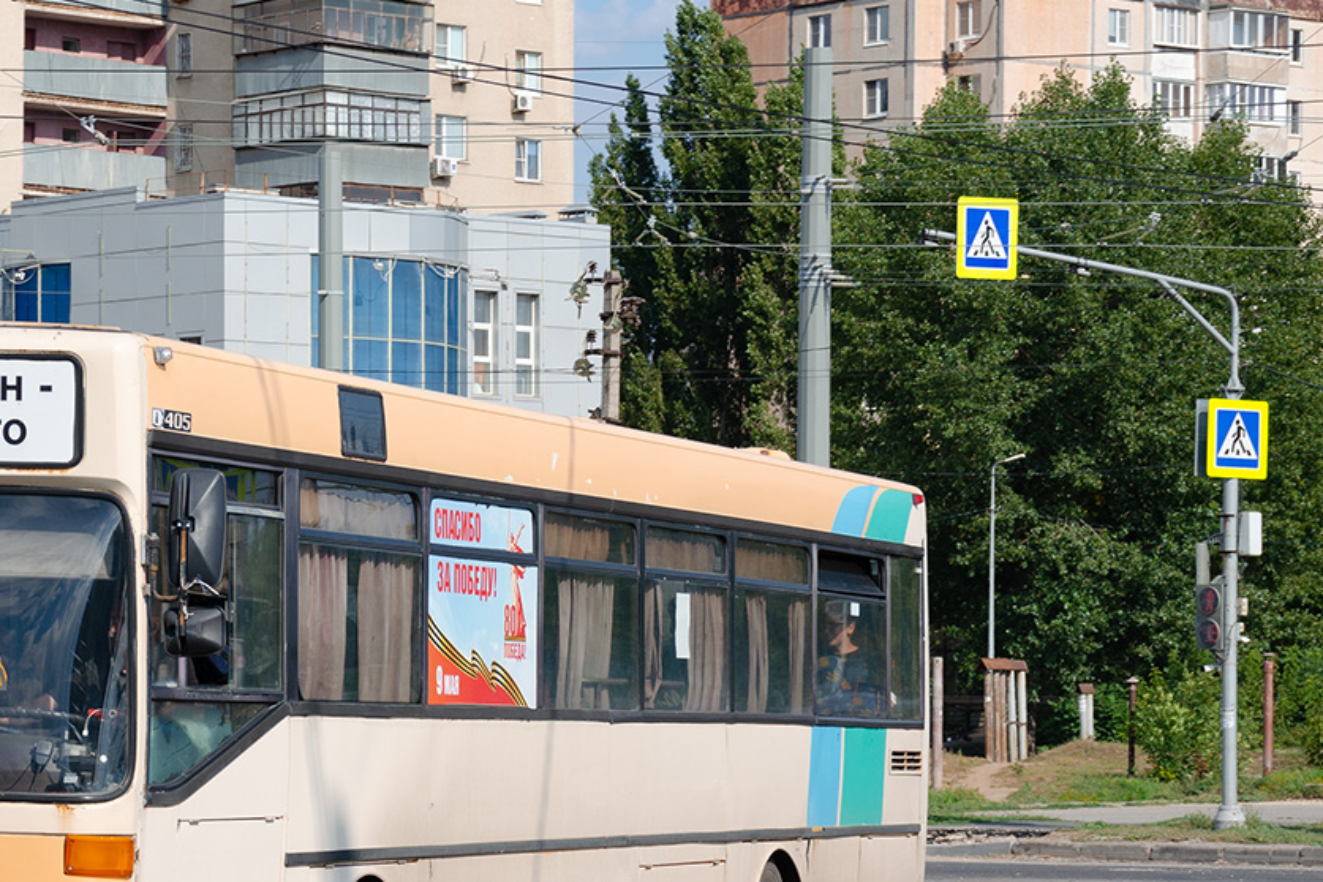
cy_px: 481
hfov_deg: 15.7
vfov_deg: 10.6
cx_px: 171
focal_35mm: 129
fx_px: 4740
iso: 100
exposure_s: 1/500
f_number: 7.1
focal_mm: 48
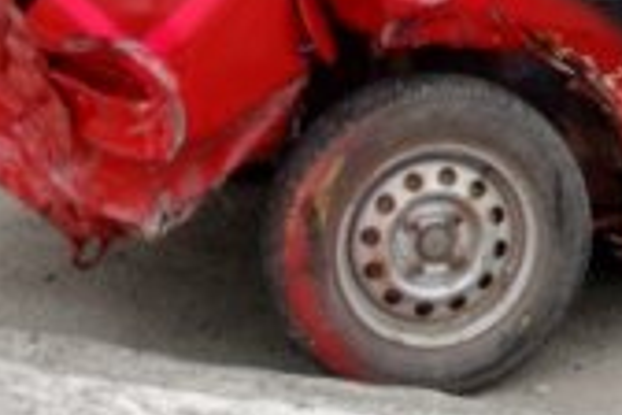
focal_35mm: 149
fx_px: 2574
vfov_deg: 9.0
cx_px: 818
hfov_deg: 13.3
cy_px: -141
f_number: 4.2
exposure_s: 1/500
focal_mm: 26
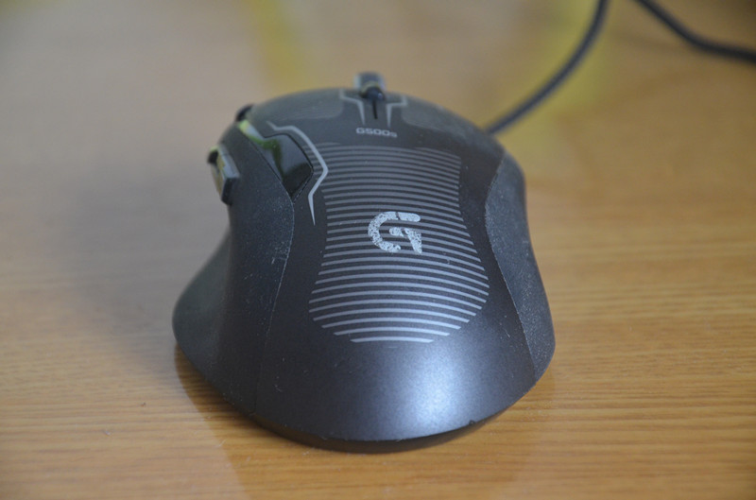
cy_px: 250
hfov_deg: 16.1
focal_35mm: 128
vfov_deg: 10.7
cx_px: 378
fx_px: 2671
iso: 1400
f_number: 5.6
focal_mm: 85
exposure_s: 1/30
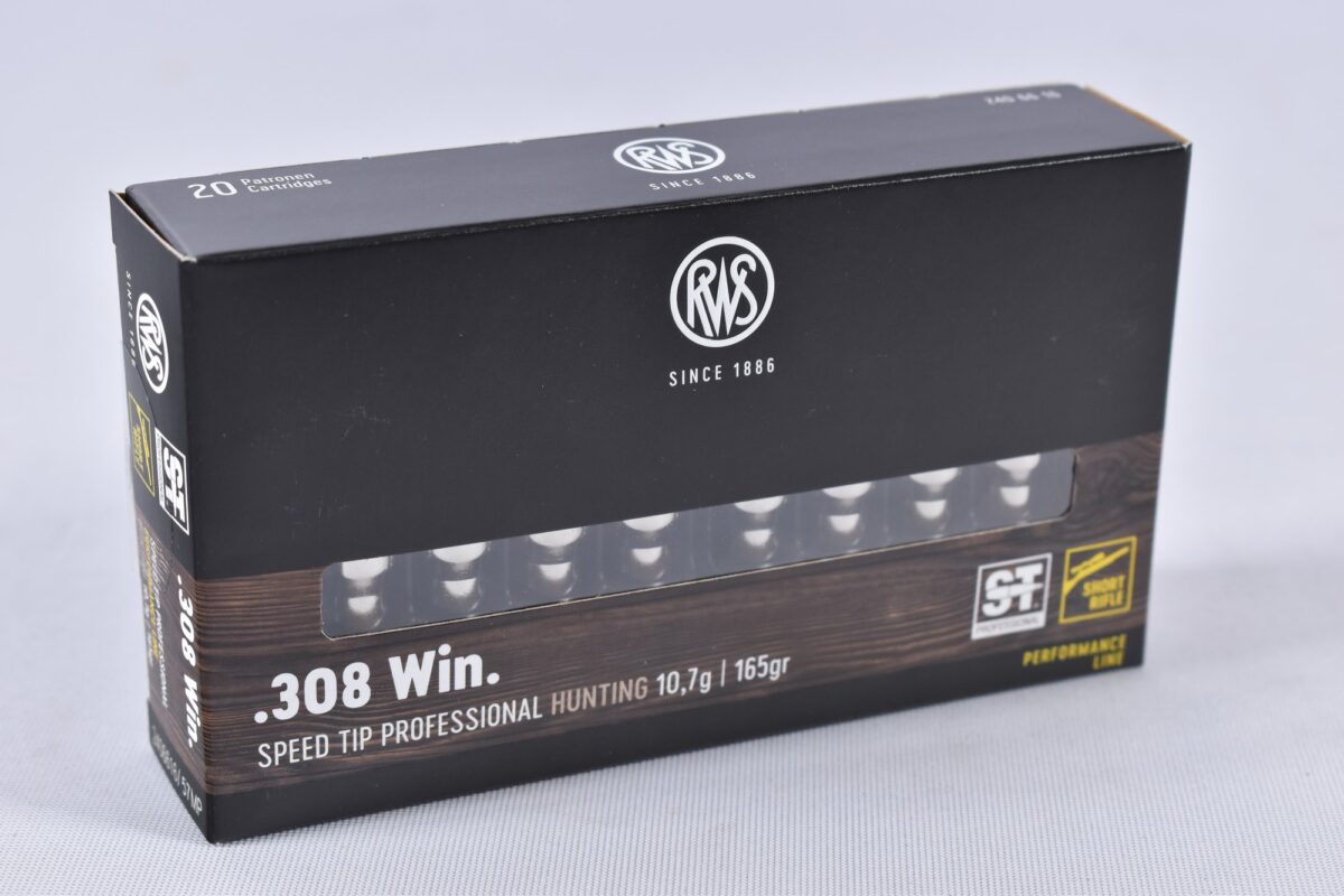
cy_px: 448
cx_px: 672
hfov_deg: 24.6
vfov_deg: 16.6
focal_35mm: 82
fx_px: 3080
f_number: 5.6
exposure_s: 1/50
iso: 640
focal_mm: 55
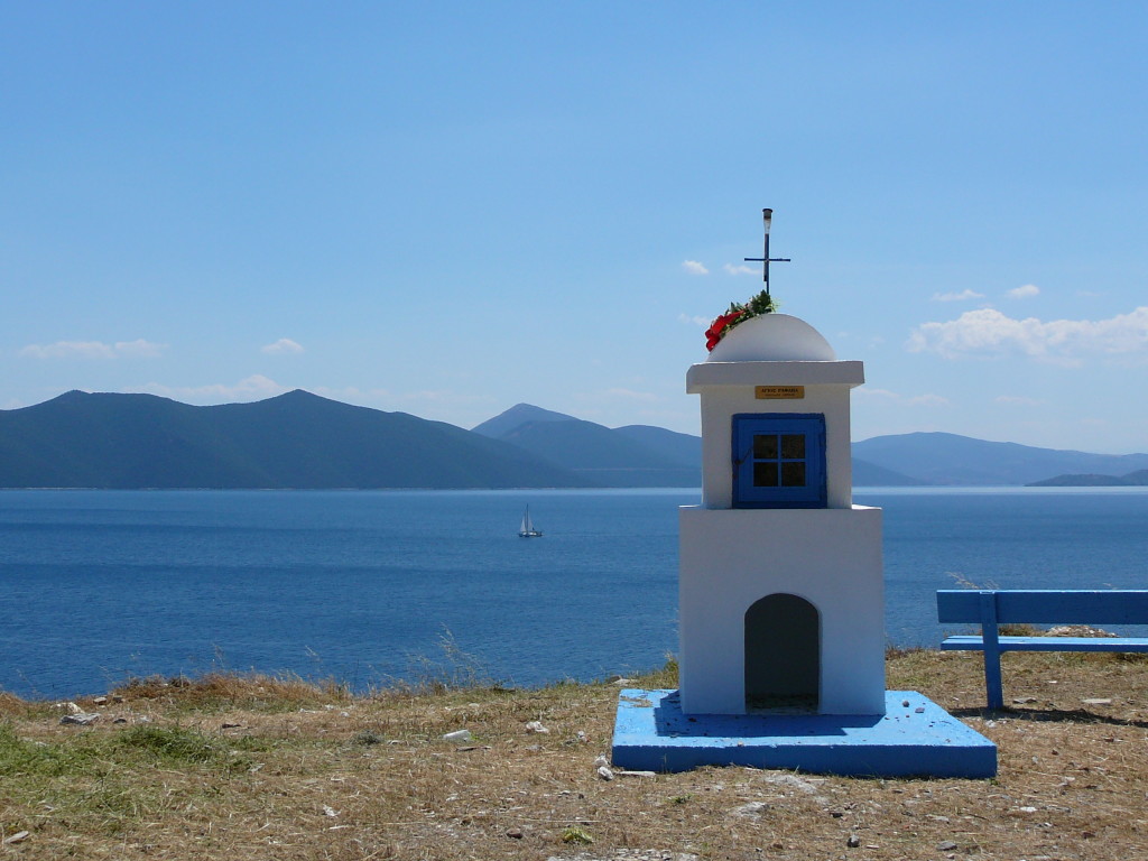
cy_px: 430
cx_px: 574
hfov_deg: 38.9
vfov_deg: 29.7
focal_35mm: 49
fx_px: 1625
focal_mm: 7.3
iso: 80
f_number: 5.6
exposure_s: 1/800
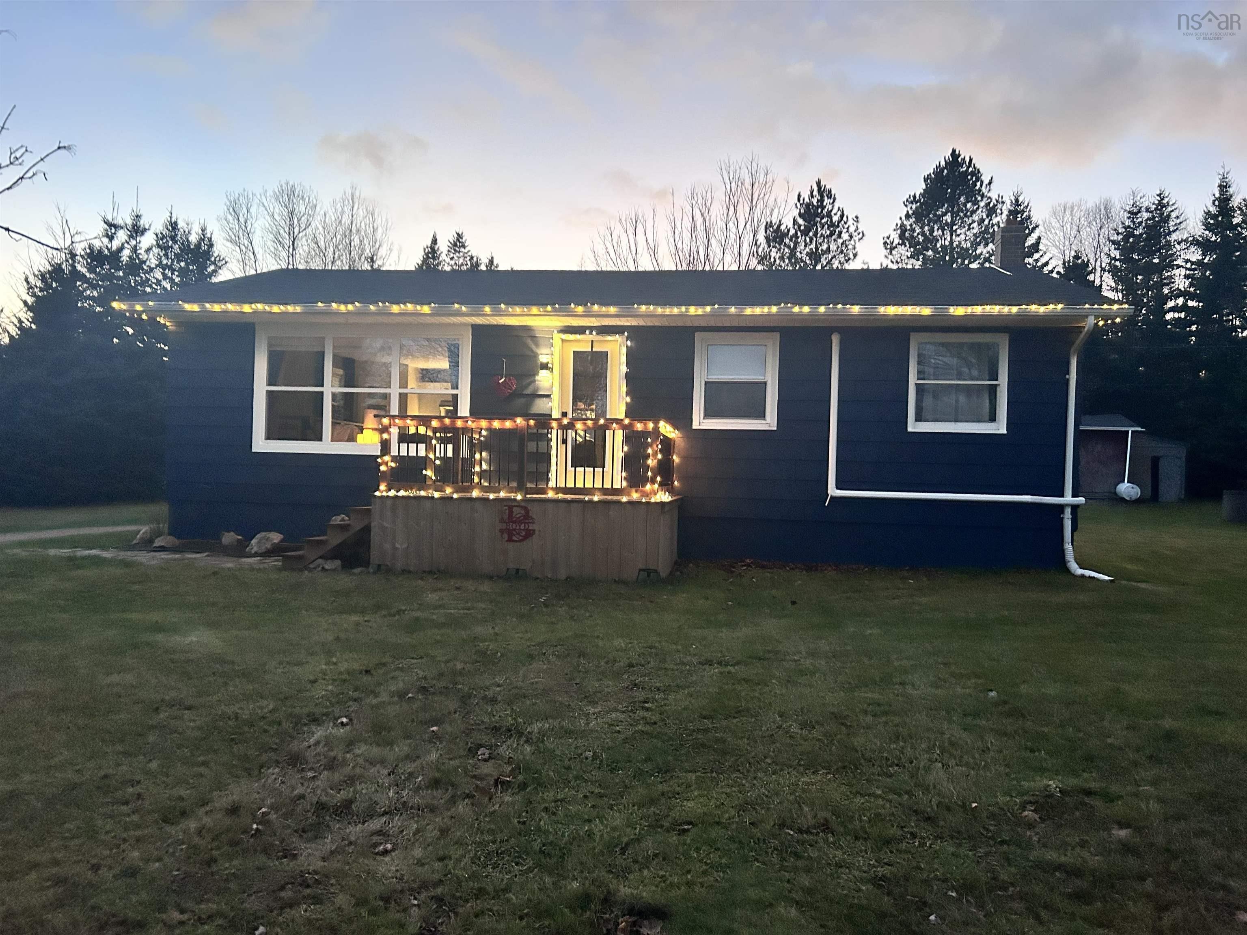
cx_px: 624
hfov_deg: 67.3
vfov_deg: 53.1
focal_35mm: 26
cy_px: 468
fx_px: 937
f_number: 1.5
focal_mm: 5.7
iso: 500
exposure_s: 1/60
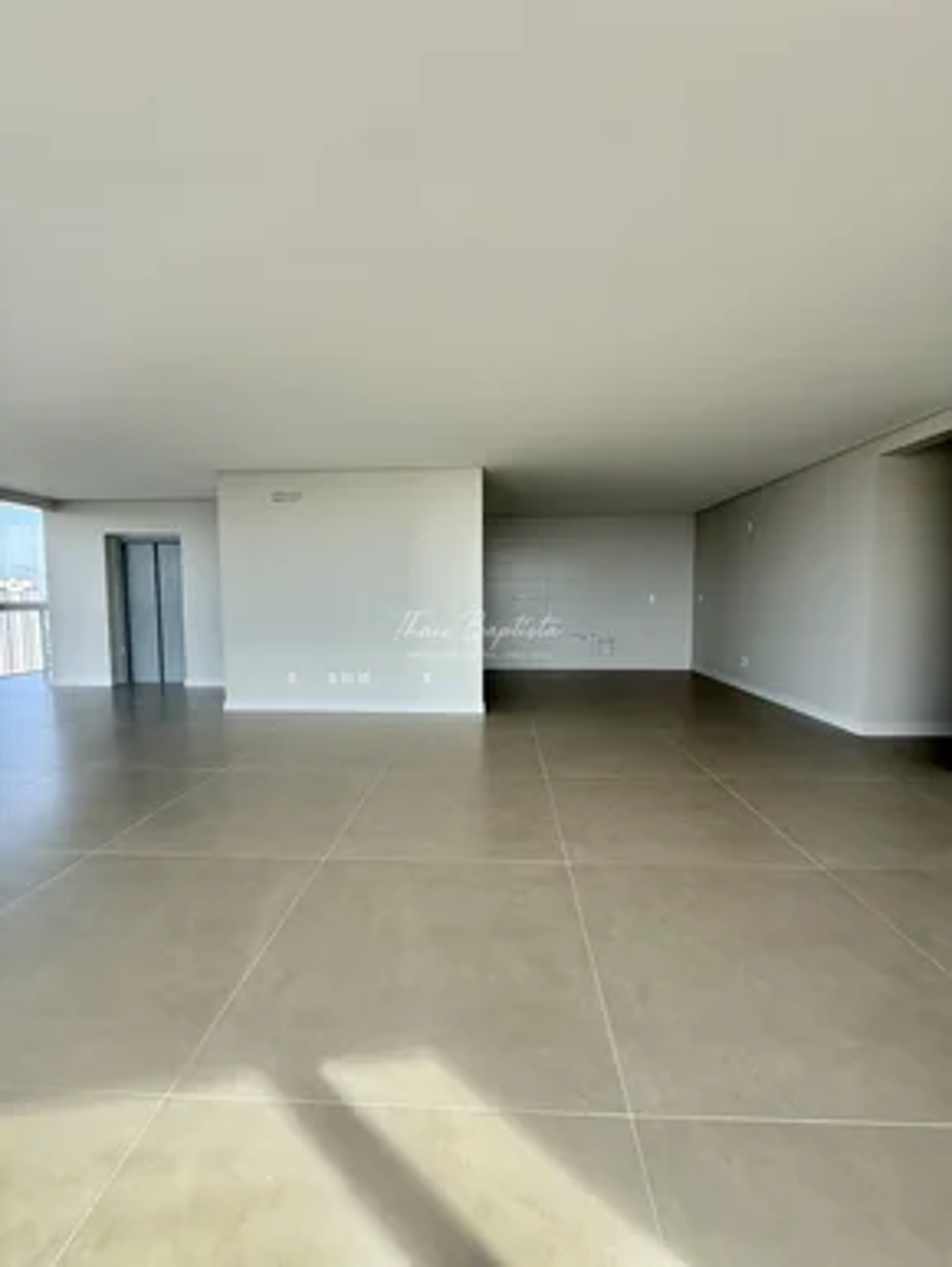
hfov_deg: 85.7
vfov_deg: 102.0
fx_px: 513
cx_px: 476
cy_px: 634
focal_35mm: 14
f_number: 2.2
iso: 50
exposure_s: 1/99
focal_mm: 2.22
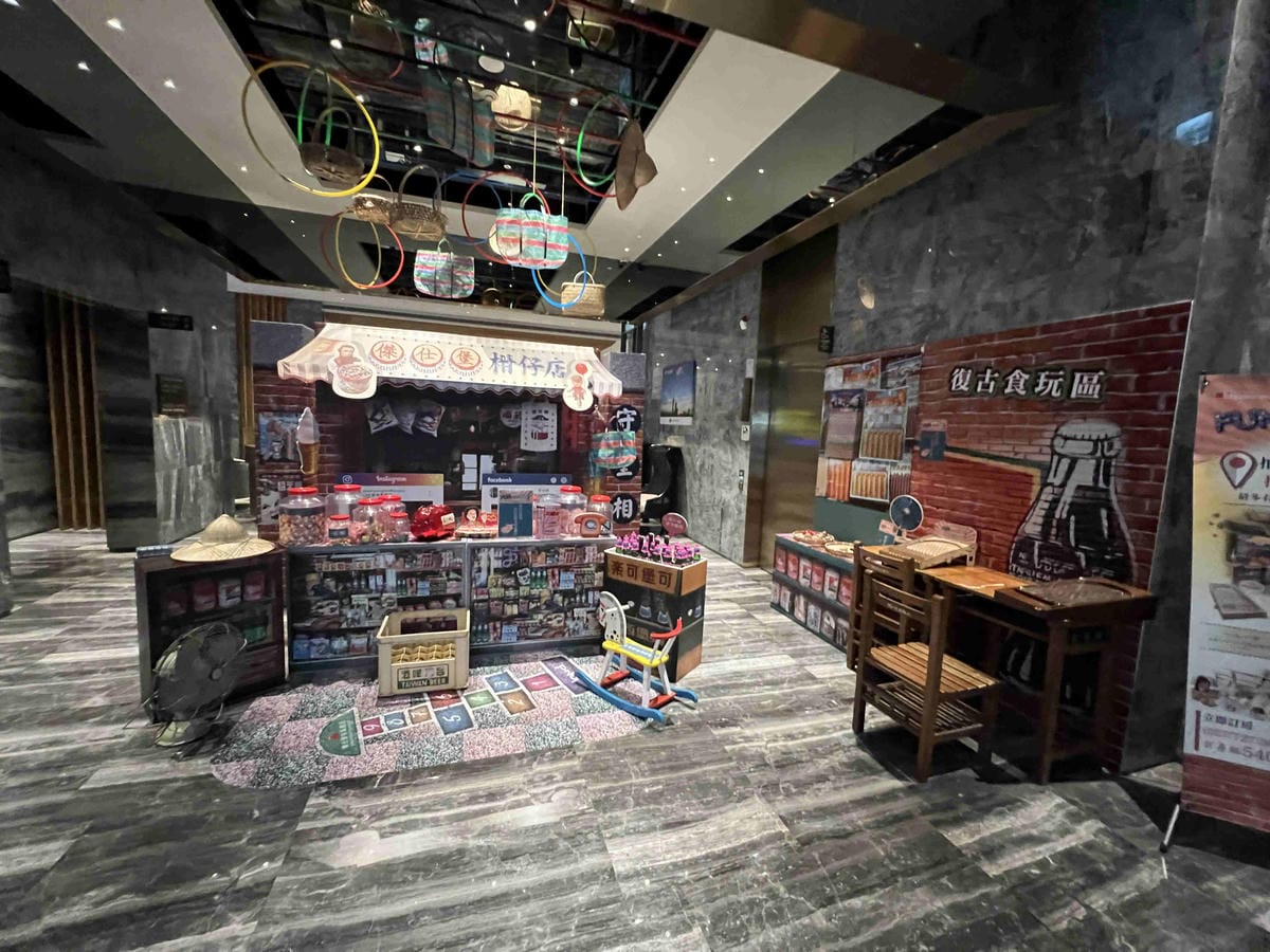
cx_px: 635
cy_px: 476
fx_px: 477
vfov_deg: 89.9
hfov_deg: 106.2
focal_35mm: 13
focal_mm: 1.57
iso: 1000
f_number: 1.8
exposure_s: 1/41
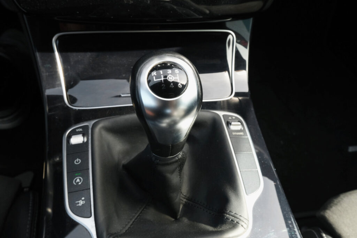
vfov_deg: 49.6
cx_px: 178
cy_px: 119
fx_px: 258
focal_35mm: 26
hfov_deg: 69.4
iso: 1600
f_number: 10
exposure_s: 1/160
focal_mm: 17.5
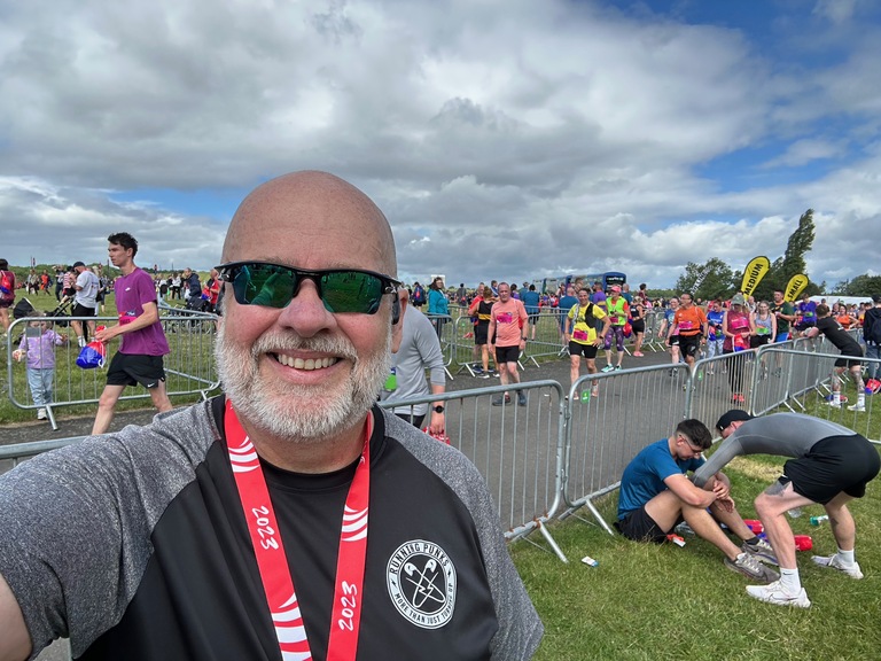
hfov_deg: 73.9
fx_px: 585
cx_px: 440
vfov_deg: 58.9
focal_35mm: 23
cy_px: 330
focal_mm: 2.69
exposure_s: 1/981
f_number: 1.9
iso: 25
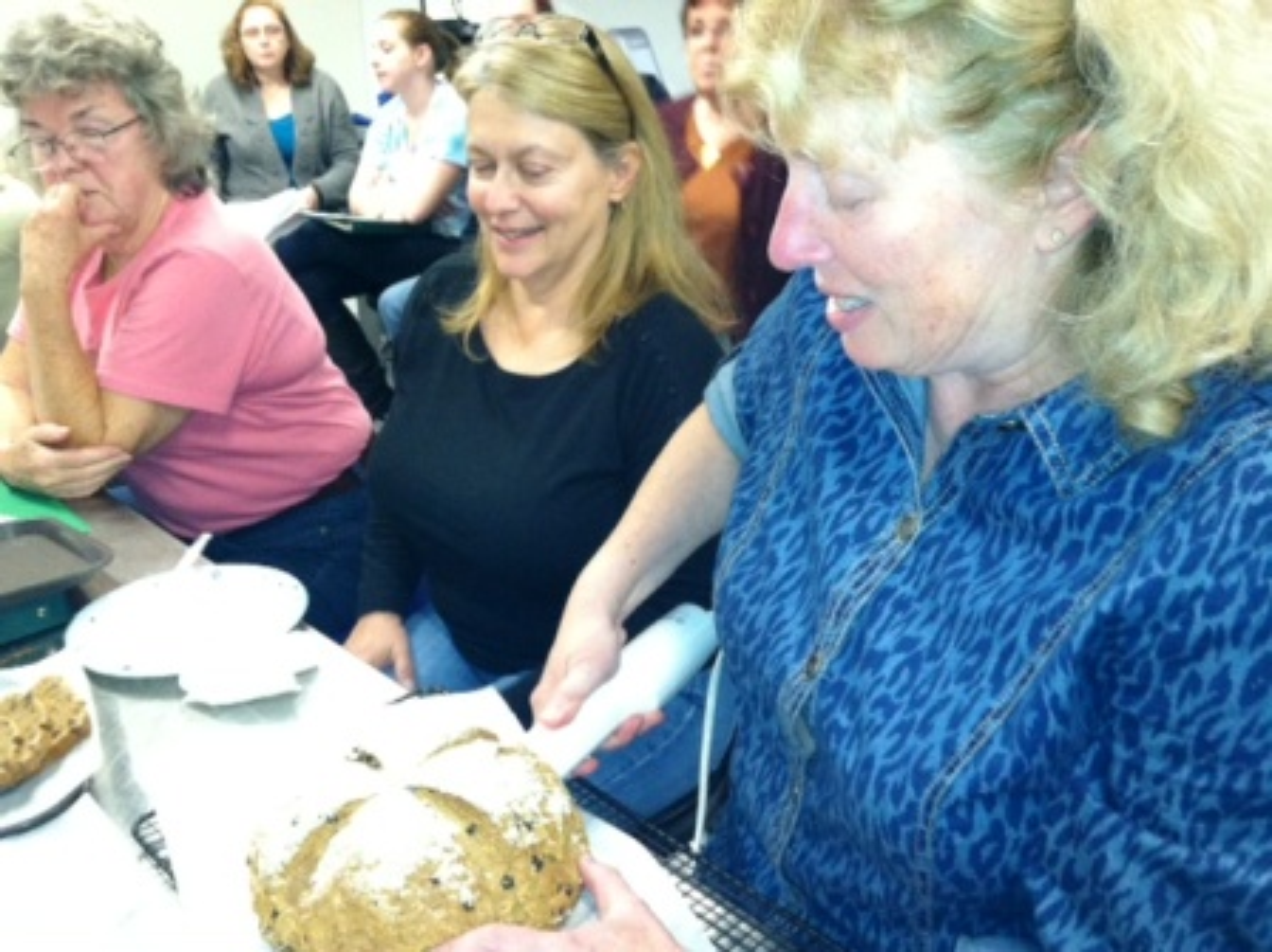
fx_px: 1285
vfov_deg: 40.6
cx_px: 636
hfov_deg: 52.7
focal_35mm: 35
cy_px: 476
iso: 320
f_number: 2.8
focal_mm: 3.85
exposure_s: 1/15
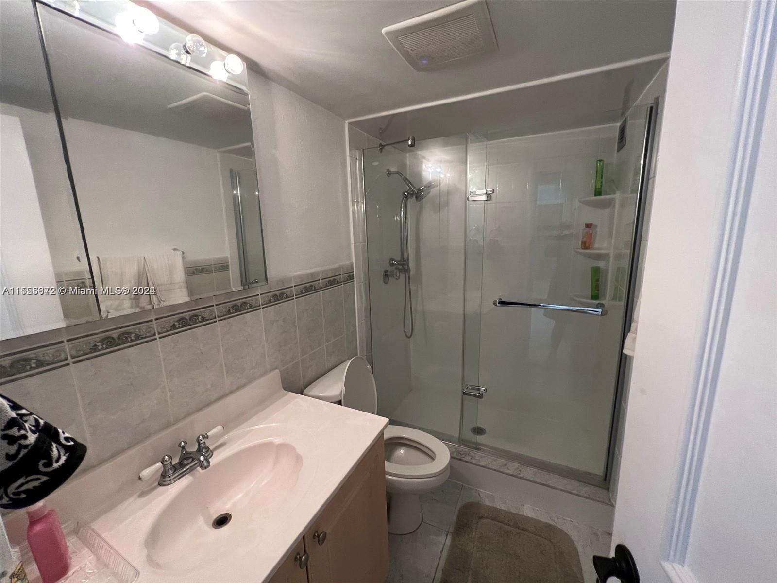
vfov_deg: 89.9
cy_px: 292
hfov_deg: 106.2
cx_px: 388
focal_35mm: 13
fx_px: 292
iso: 200
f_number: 1.8
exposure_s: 1/60
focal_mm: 1.57
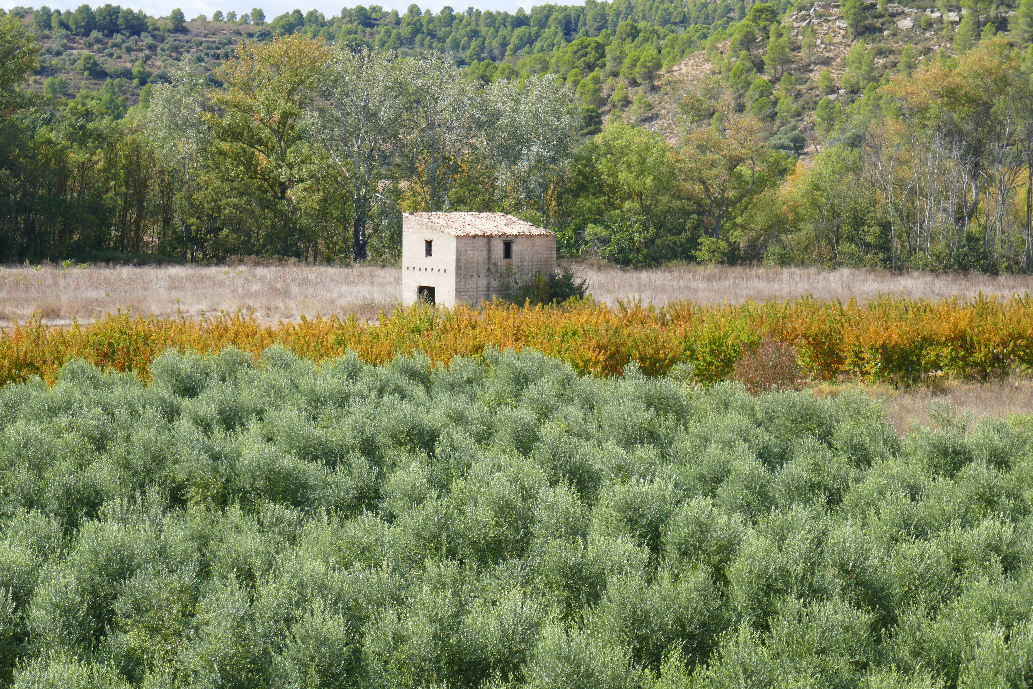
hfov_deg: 22.6
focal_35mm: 90
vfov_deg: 15.2
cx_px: 516
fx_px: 2582
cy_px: 344
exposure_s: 1/400
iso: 125
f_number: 5
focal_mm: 32.8
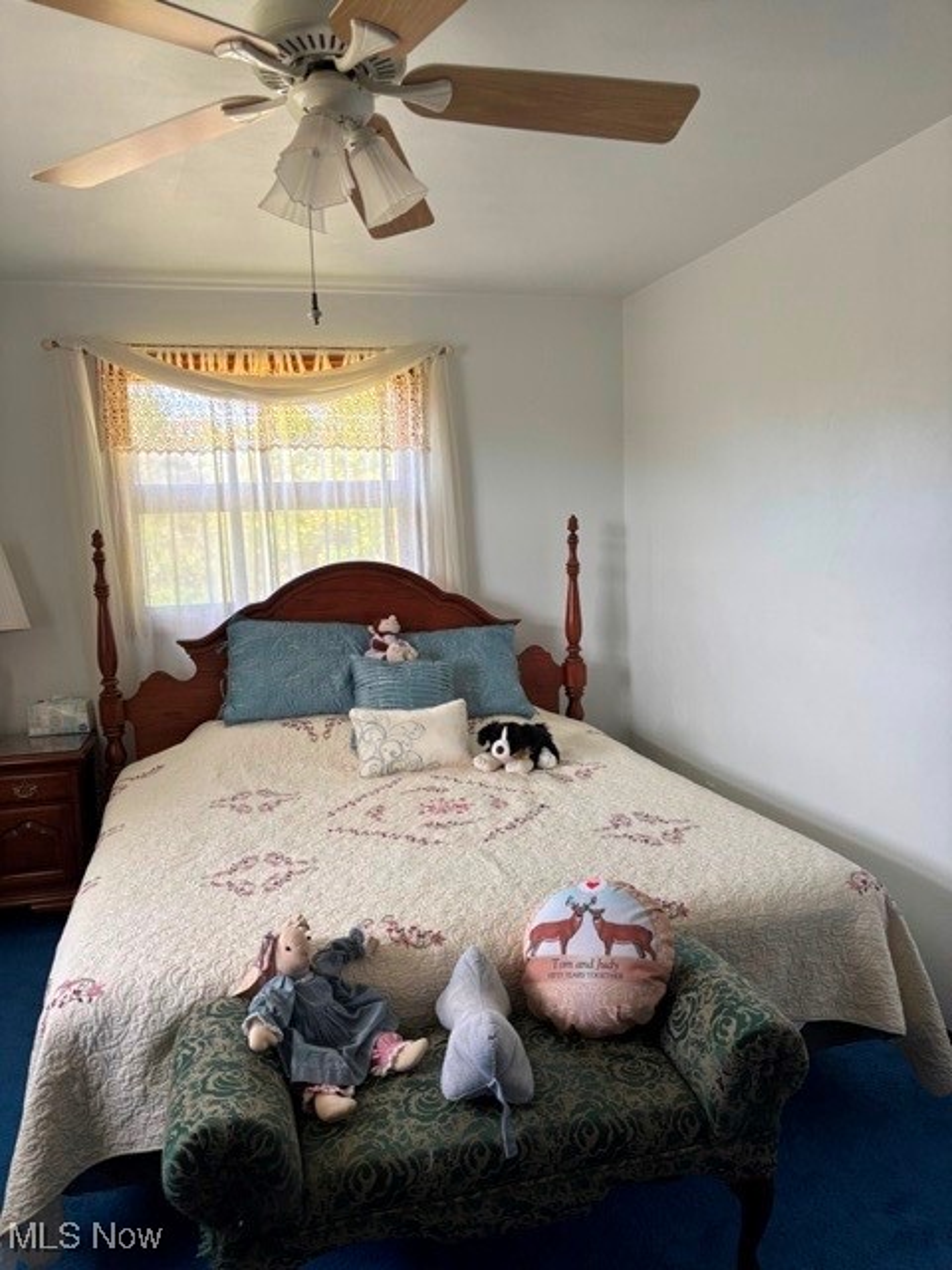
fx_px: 953
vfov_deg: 67.3
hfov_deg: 53.1
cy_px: 635
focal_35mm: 26
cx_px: 476
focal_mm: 5.96
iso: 125
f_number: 1.6
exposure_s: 1/121
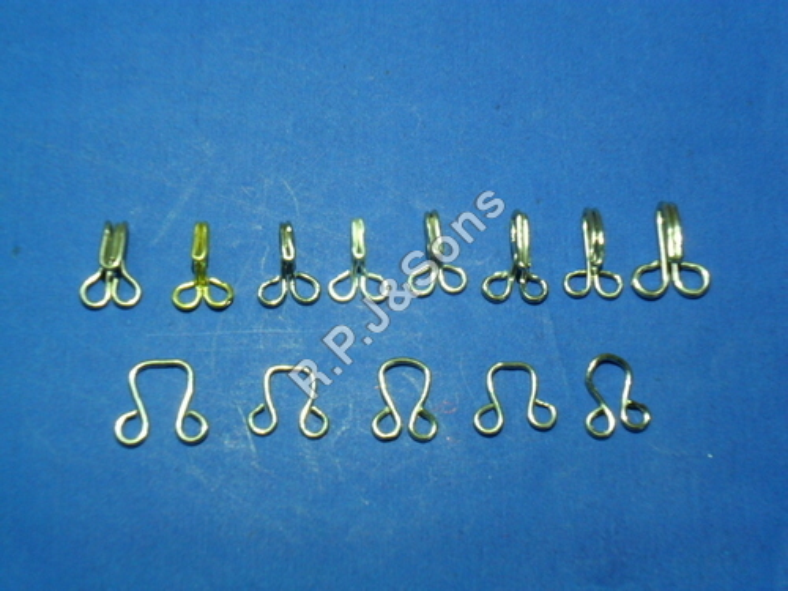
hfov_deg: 36.8
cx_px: 394
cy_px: 296
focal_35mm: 52
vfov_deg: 28.0
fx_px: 1184
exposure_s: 1/10
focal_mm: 9.3
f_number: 5
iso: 200
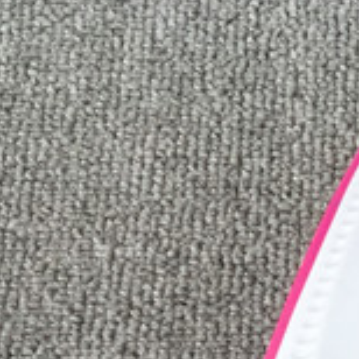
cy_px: 605
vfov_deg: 10.4
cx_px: 725
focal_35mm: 160
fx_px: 1877
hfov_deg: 10.1
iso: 25
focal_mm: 3.3
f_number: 2.4
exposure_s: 1/209
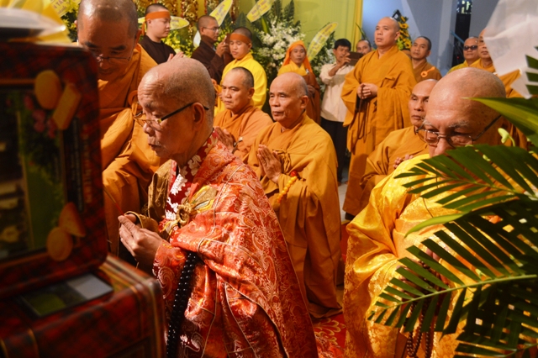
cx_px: 269
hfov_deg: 67.4
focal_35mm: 27
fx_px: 403
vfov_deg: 47.9
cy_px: 179
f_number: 3.8
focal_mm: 18
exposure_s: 1/60
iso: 400
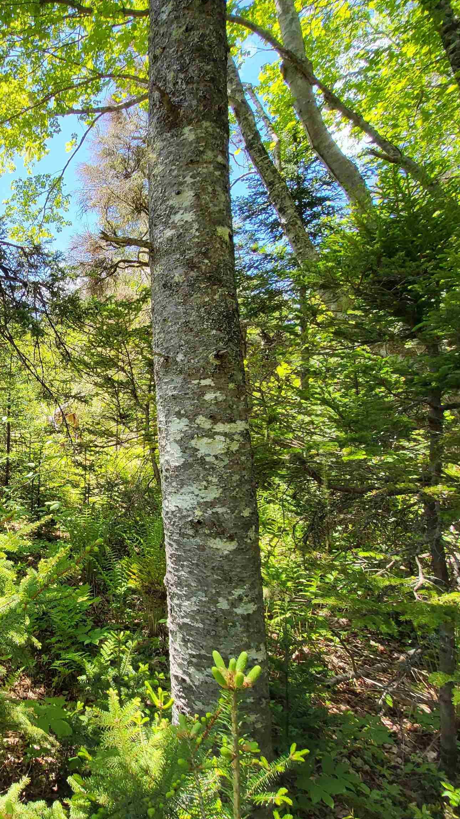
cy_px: 408
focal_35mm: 19
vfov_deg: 89.6
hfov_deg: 50.7
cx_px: 34
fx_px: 412
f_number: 2.2
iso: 32
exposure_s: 1/218
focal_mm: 1.74
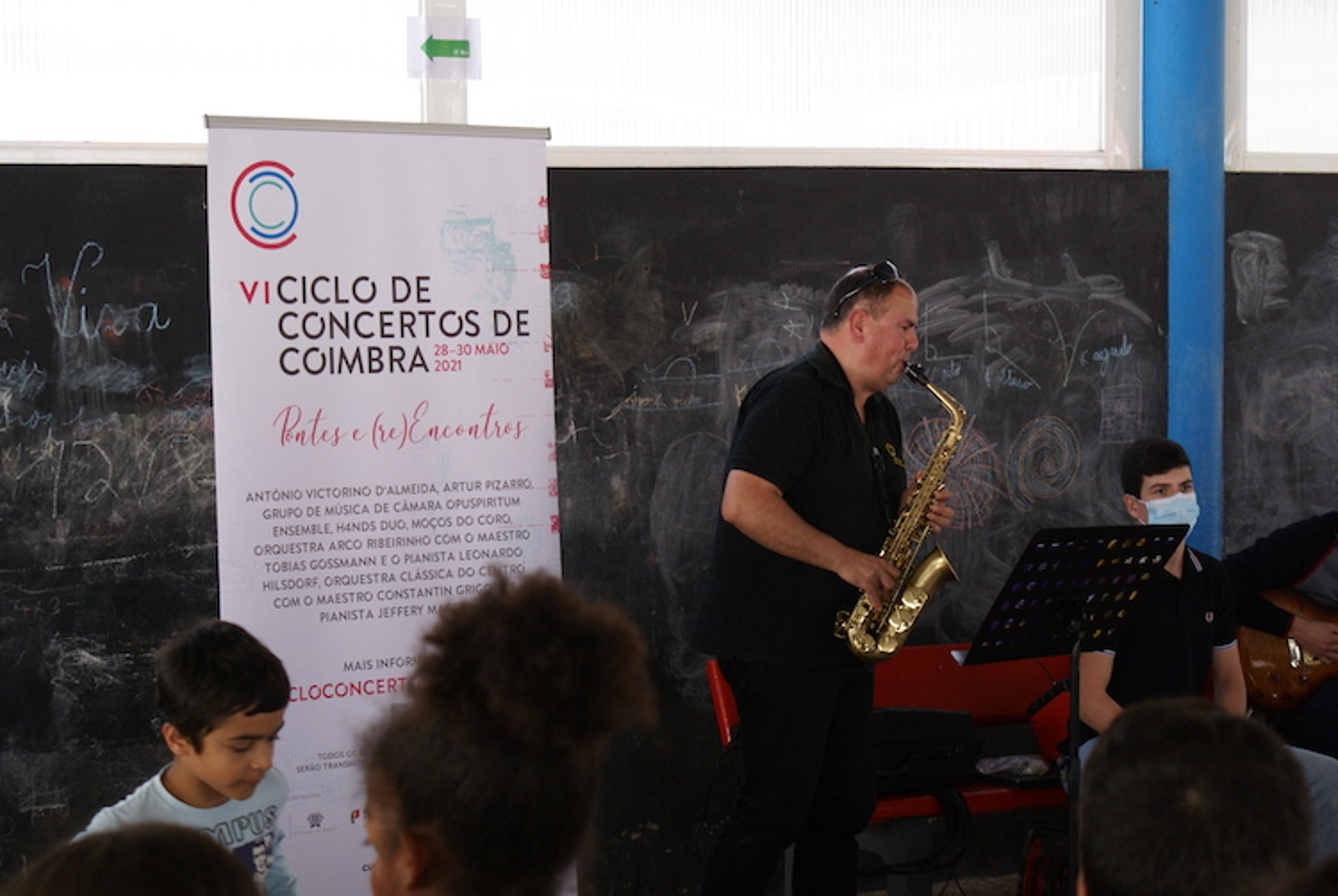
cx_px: 669
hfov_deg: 27.0
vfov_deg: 18.2
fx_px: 2791
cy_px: 448
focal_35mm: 75
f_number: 5.6
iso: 200
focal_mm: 50
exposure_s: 1/100
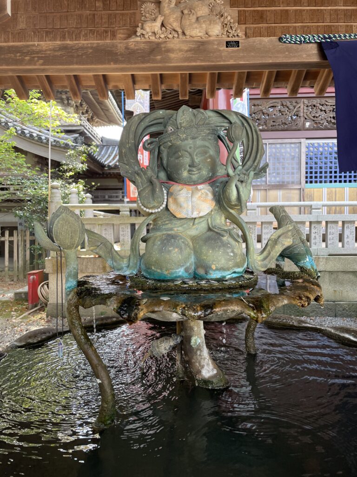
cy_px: 238
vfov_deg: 67.3
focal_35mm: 26
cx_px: 178
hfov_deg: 53.1
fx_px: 358
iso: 40
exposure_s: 1/121
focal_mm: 4.2
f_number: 1.6
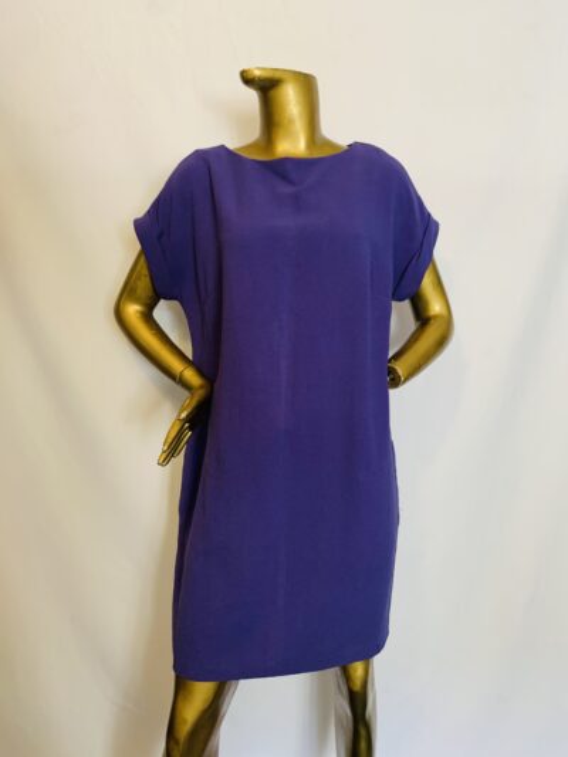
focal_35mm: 26
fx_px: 569
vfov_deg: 67.3
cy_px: 378
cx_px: 284
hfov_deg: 53.1
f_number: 1.8
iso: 160
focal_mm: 4.25
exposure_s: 1/50
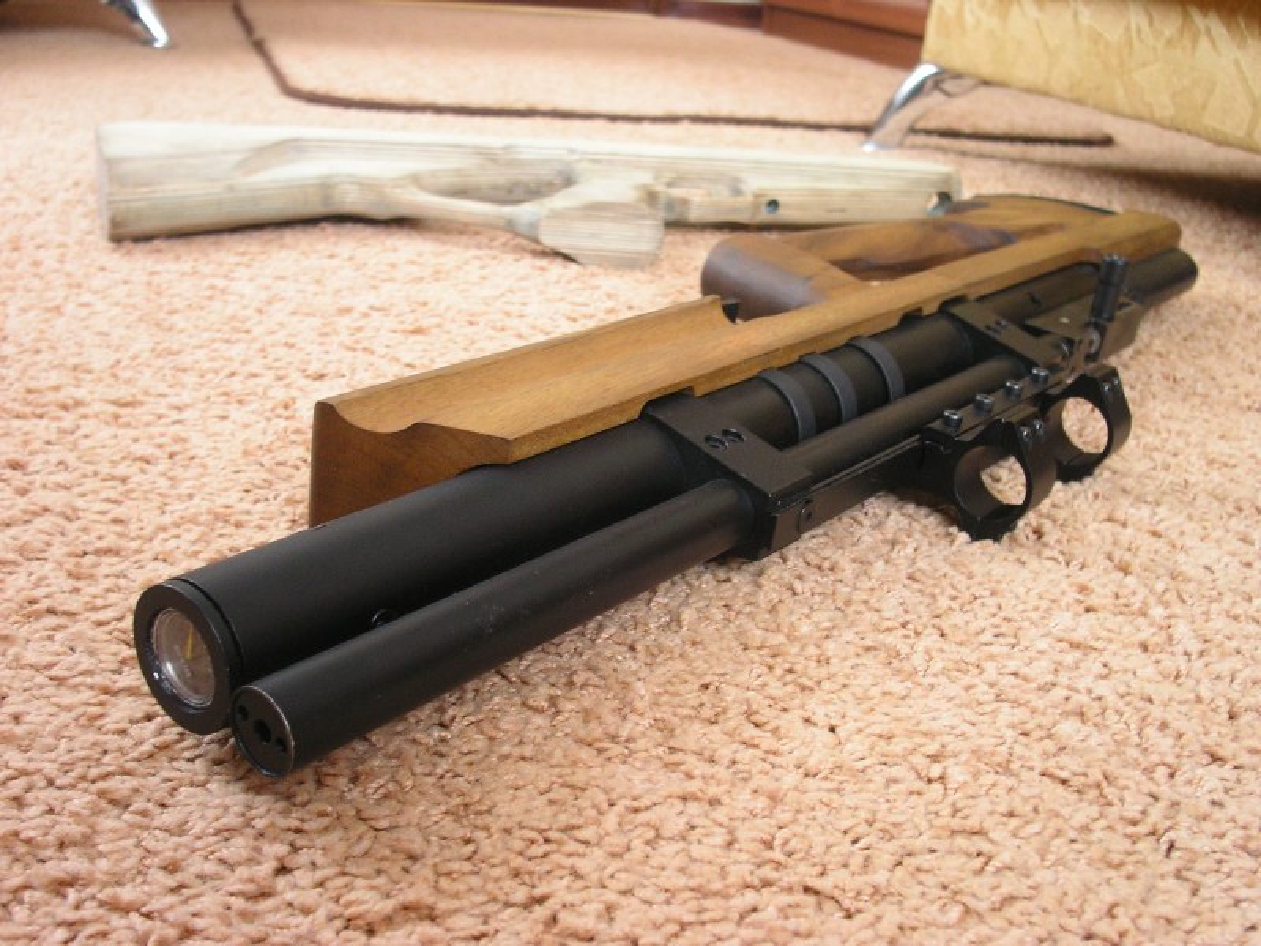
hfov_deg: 49.0
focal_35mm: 38
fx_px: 1384
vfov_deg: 37.7
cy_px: 473
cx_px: 630
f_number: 2.8
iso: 200
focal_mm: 7.8
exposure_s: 1/8
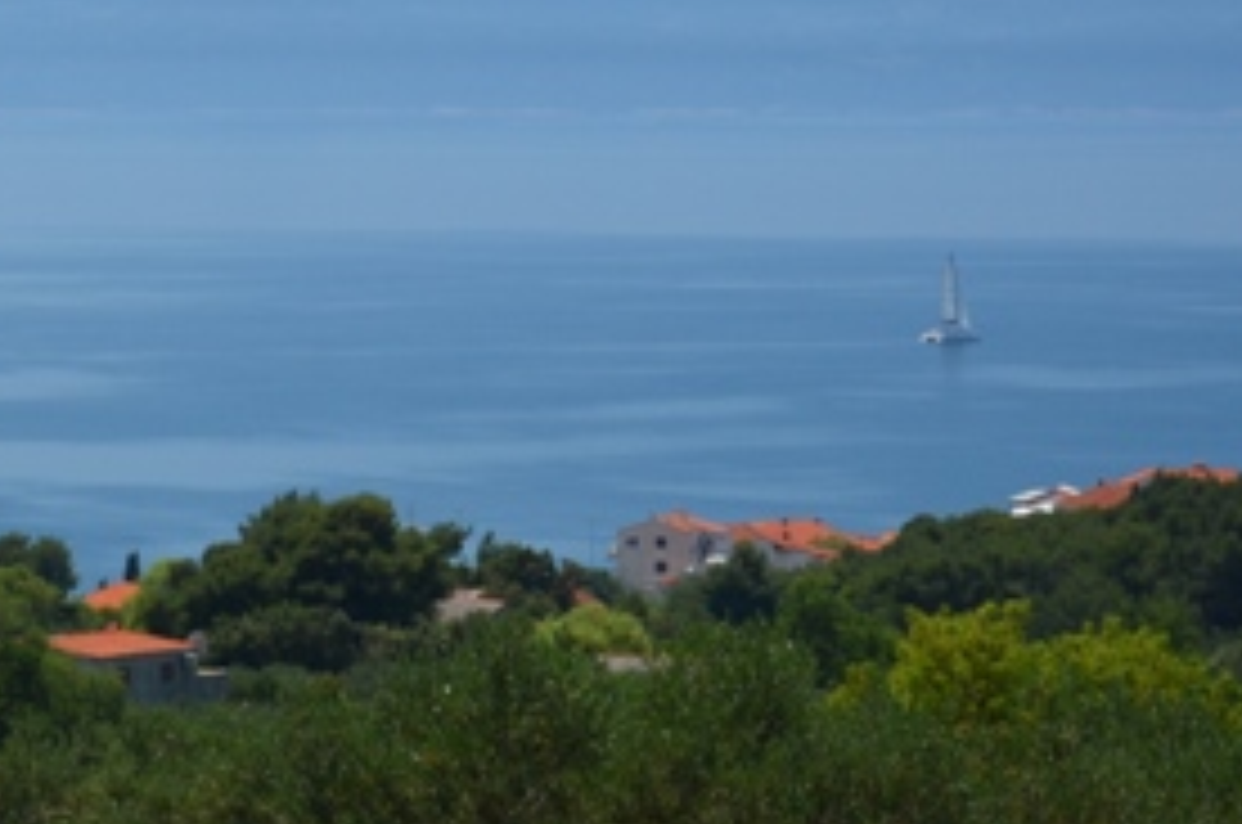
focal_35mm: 209
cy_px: 32
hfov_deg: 9.7
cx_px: -356
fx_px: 7198
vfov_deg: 6.5
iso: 140
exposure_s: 1/250
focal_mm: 48
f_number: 8
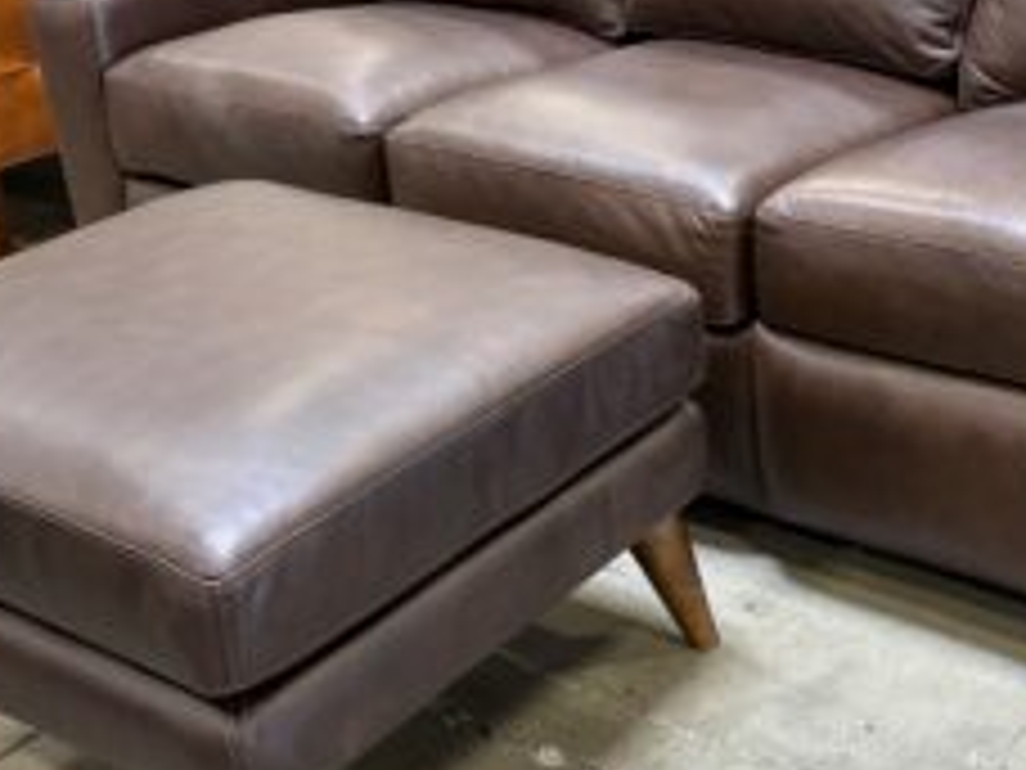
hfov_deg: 33.1
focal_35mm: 57
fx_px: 1689
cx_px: 770
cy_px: 340
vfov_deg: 25.6
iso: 400
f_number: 1.6
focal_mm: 5.96
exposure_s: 1/60
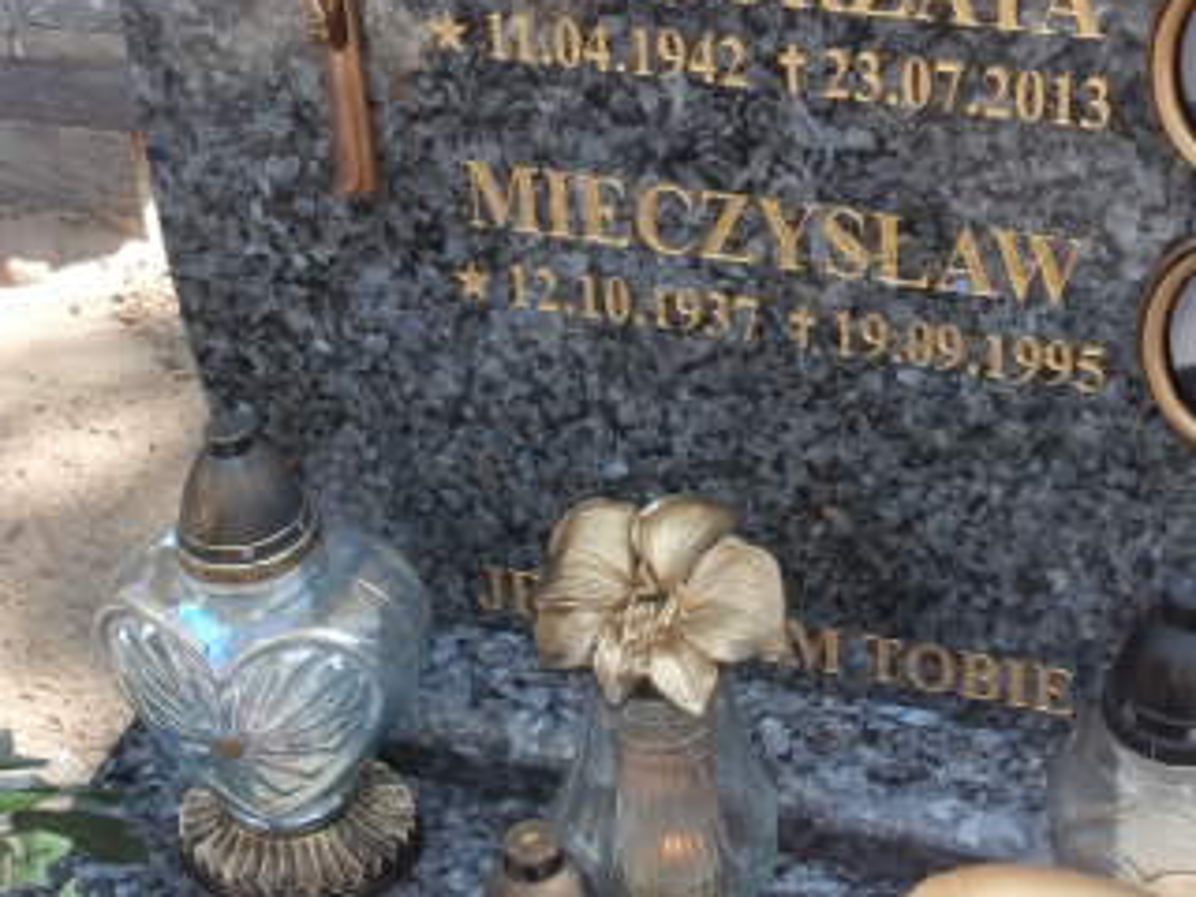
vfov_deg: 19.0
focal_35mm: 76
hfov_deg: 25.6
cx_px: 658
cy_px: 71
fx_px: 2626
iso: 100
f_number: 3.9
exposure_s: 1/125
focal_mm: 6.67
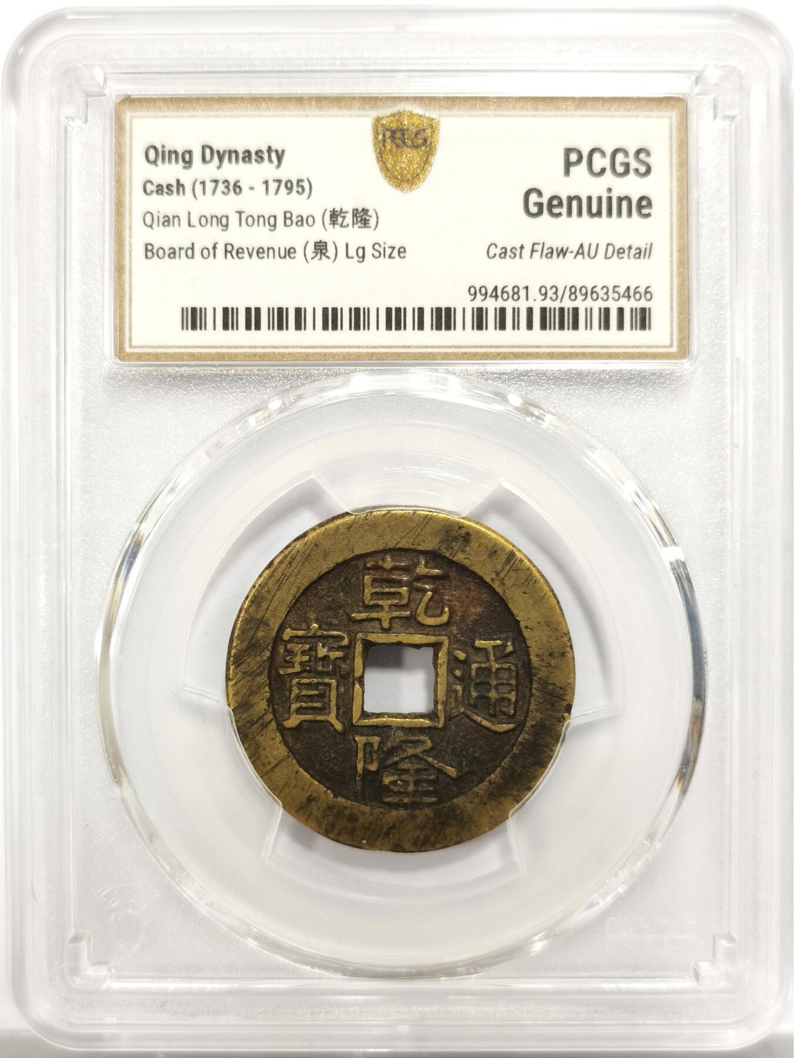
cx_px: 397
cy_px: 529
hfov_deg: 27.0
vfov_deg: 35.5
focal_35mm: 54
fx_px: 1651
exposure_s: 1/100
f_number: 16
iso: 160
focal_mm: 5.56
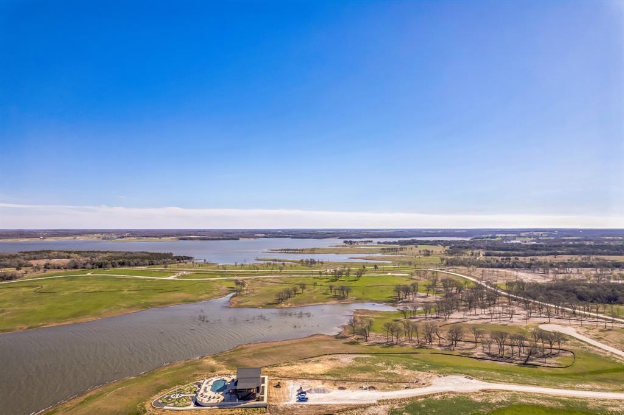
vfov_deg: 57.2
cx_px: 312
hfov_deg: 78.6
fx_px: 381
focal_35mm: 22
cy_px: 208
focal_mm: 8.4
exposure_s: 1/240
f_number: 2.8
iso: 100
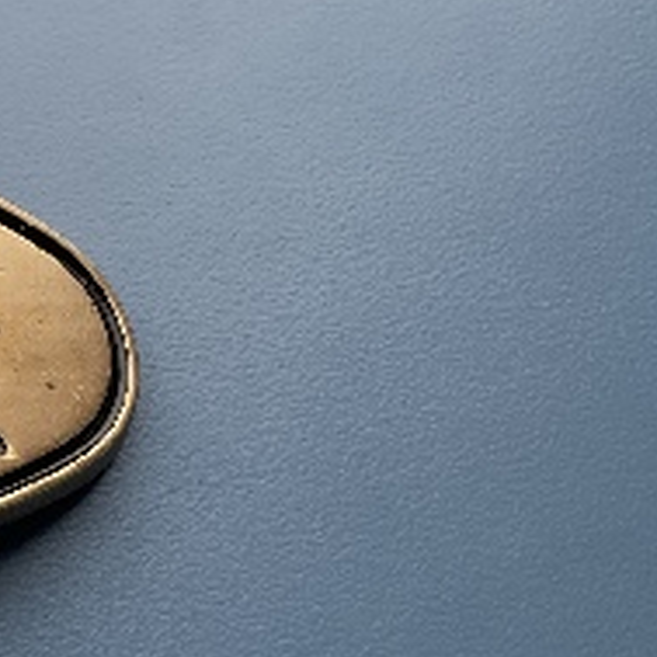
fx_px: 1868
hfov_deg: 17.8
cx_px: -341
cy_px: 393
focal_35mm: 87
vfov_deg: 19.9
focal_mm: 3
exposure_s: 1/120
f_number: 1.8
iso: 32
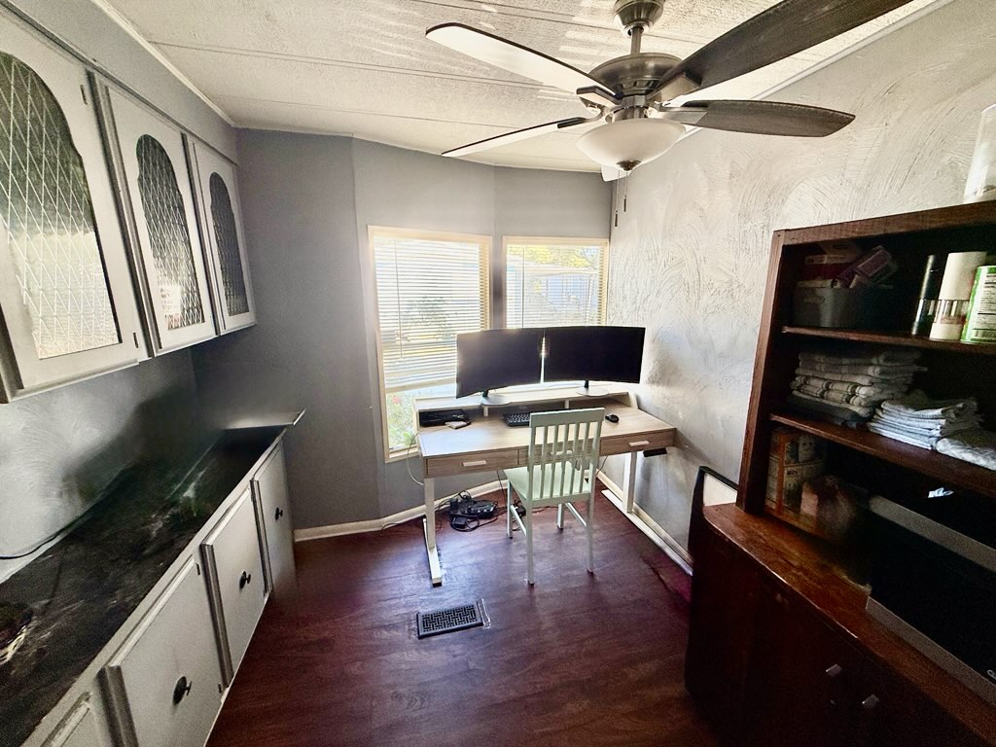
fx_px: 403
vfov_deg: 85.7
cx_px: 498
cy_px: 374
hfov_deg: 102.1
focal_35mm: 14
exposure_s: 1/99
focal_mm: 2.22
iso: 64
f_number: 2.2
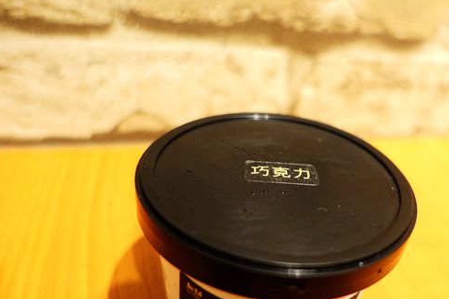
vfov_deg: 40.9
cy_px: 176
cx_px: 272
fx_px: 399
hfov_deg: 58.2
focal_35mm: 32
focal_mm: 8.8
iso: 200
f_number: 1.8
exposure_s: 1/30
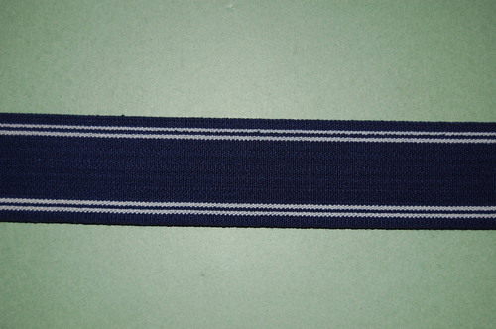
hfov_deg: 31.9
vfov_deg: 21.5
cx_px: 248
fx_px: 867
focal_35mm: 63
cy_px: 164
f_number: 5.3
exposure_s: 1/60
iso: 200
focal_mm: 42
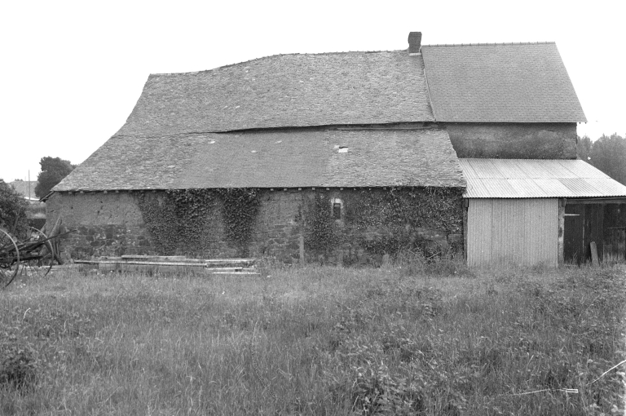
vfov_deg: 15.1
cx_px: 313
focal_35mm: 90
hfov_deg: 22.6
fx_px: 1563
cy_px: 208
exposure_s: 1/60
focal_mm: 60
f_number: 8
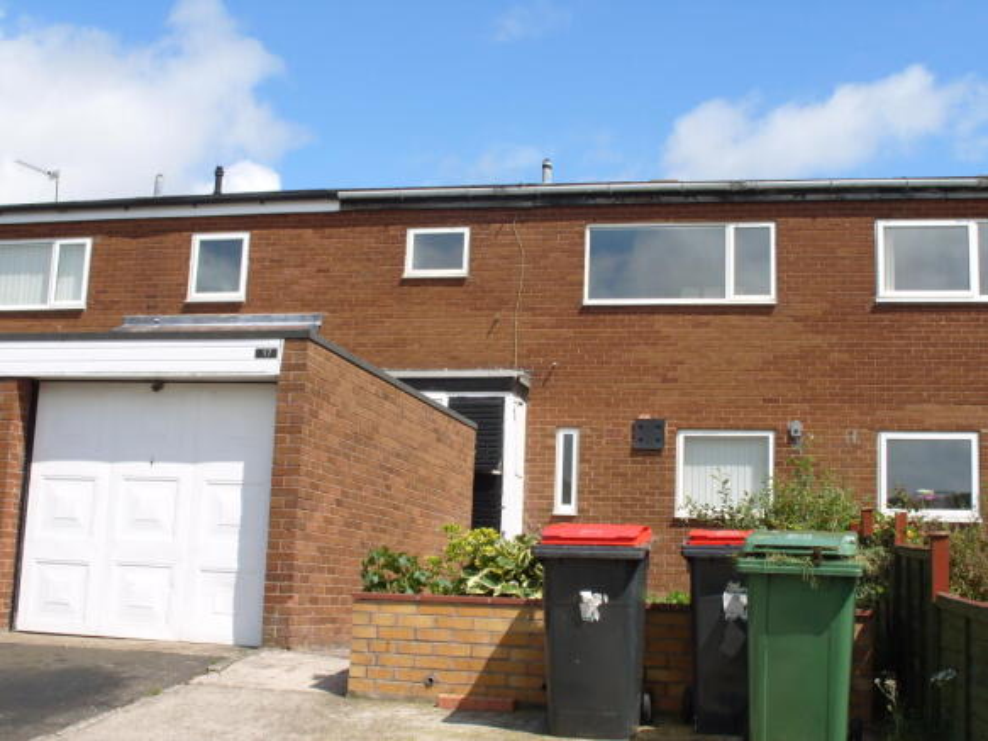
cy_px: 370
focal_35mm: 44
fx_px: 1256
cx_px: 494
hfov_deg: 43.0
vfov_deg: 32.9
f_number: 6.1
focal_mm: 9.9
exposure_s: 1/500
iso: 80
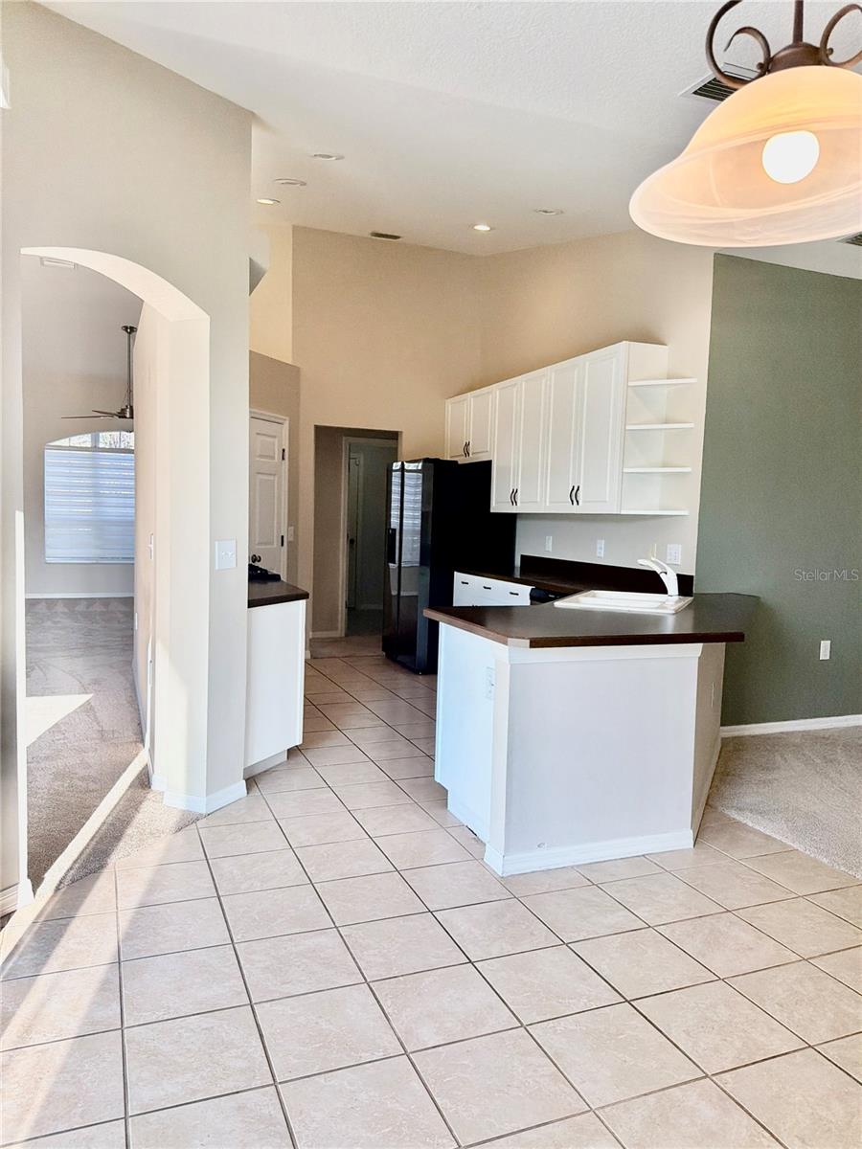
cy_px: 574
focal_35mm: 24
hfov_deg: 56.8
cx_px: 431
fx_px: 797
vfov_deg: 71.6
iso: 400
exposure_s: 1/1553
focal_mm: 6.76
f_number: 1.78
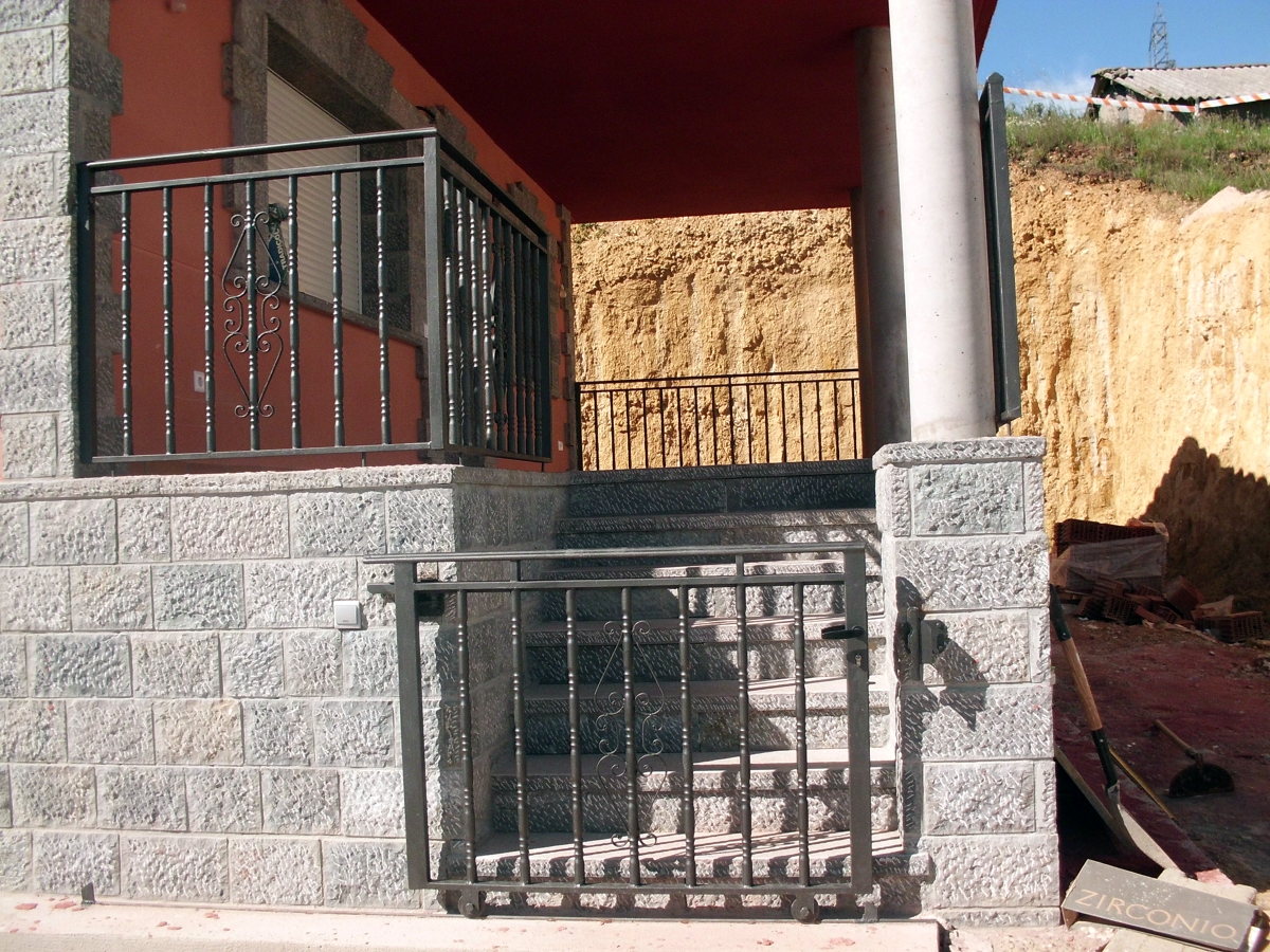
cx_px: 635
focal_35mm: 36
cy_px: 476
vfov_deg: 39.7
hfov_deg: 51.4
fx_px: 1321
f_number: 7.3
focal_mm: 6.3
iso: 100
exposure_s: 1/250
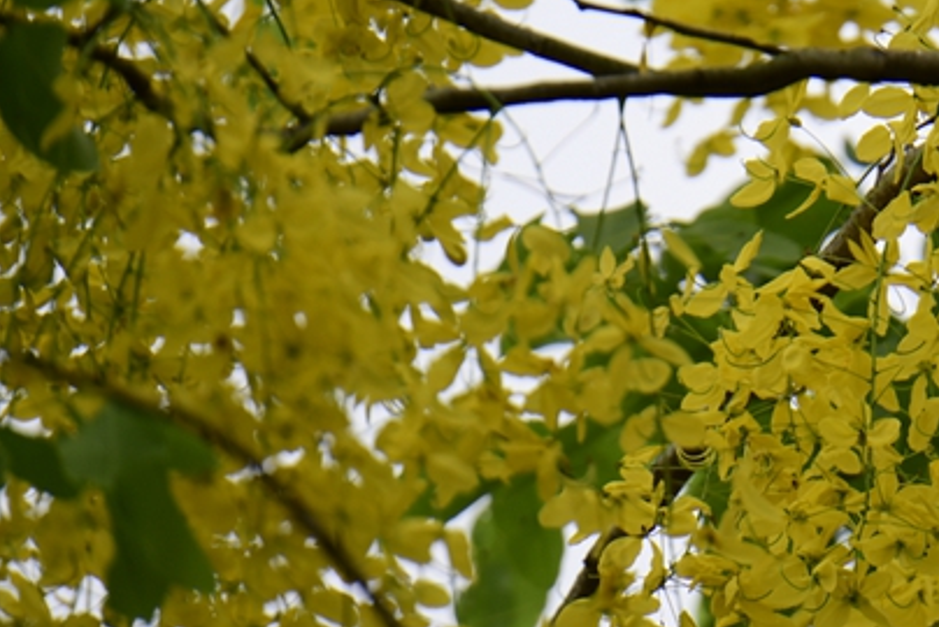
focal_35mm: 890
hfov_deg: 2.3
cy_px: 181
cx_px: 904
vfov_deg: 1.5
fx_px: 23230
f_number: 5.6
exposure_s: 1/500
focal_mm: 400
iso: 320
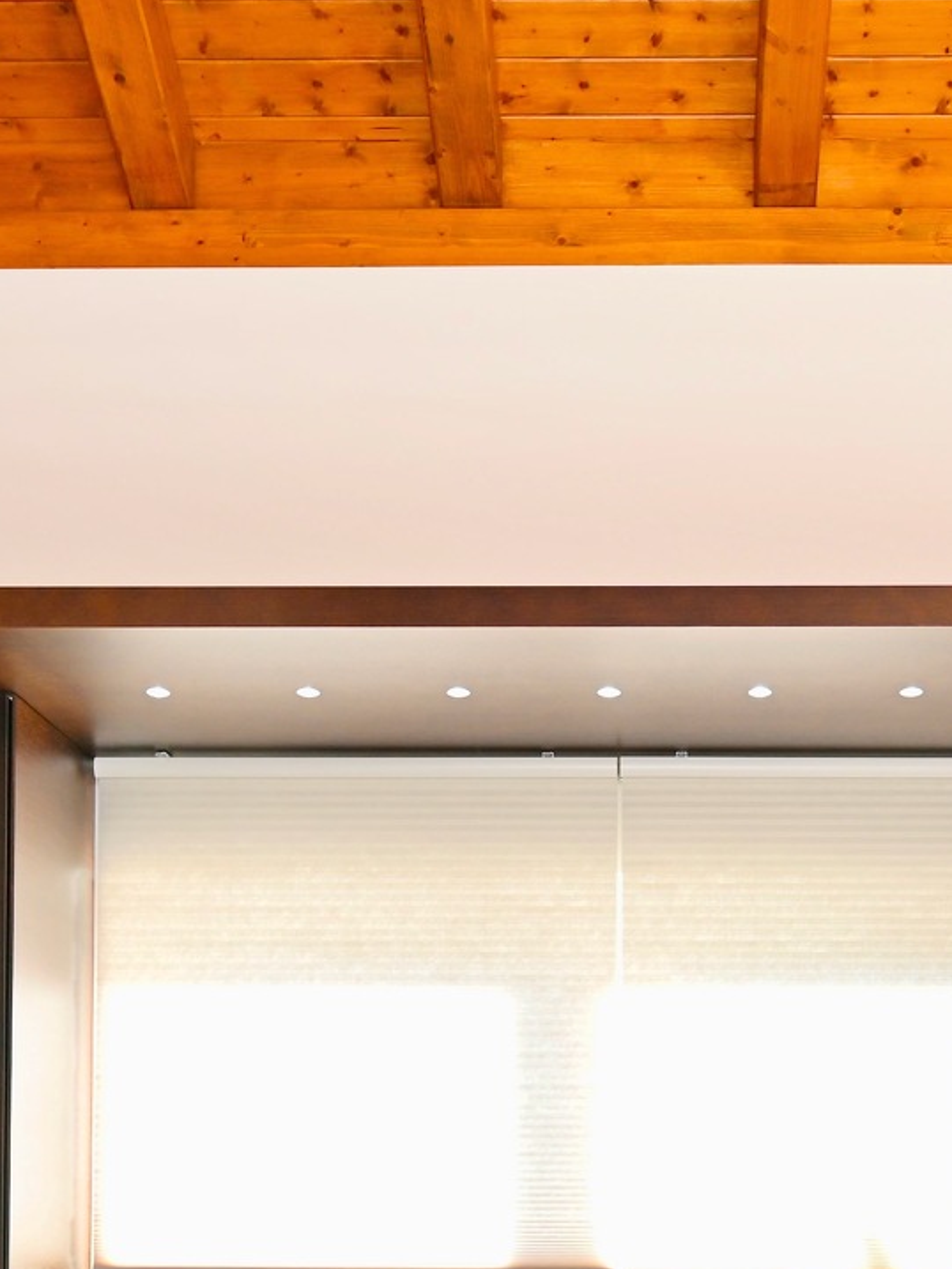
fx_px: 1760
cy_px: 1217
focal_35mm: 48
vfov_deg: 36.4
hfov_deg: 30.1
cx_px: 635
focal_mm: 14
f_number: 4
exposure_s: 1/60
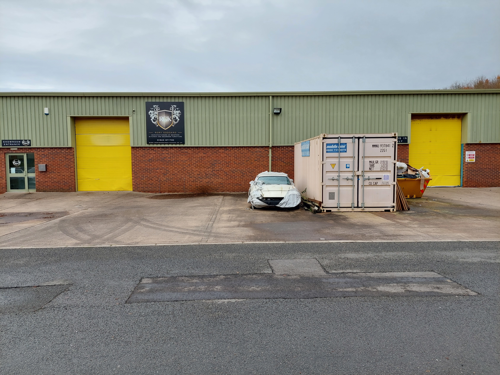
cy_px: 188
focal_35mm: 25
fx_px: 361
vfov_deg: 54.9
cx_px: 250
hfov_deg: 69.4
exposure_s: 1/303
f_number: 1.8
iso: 40
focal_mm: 5.23
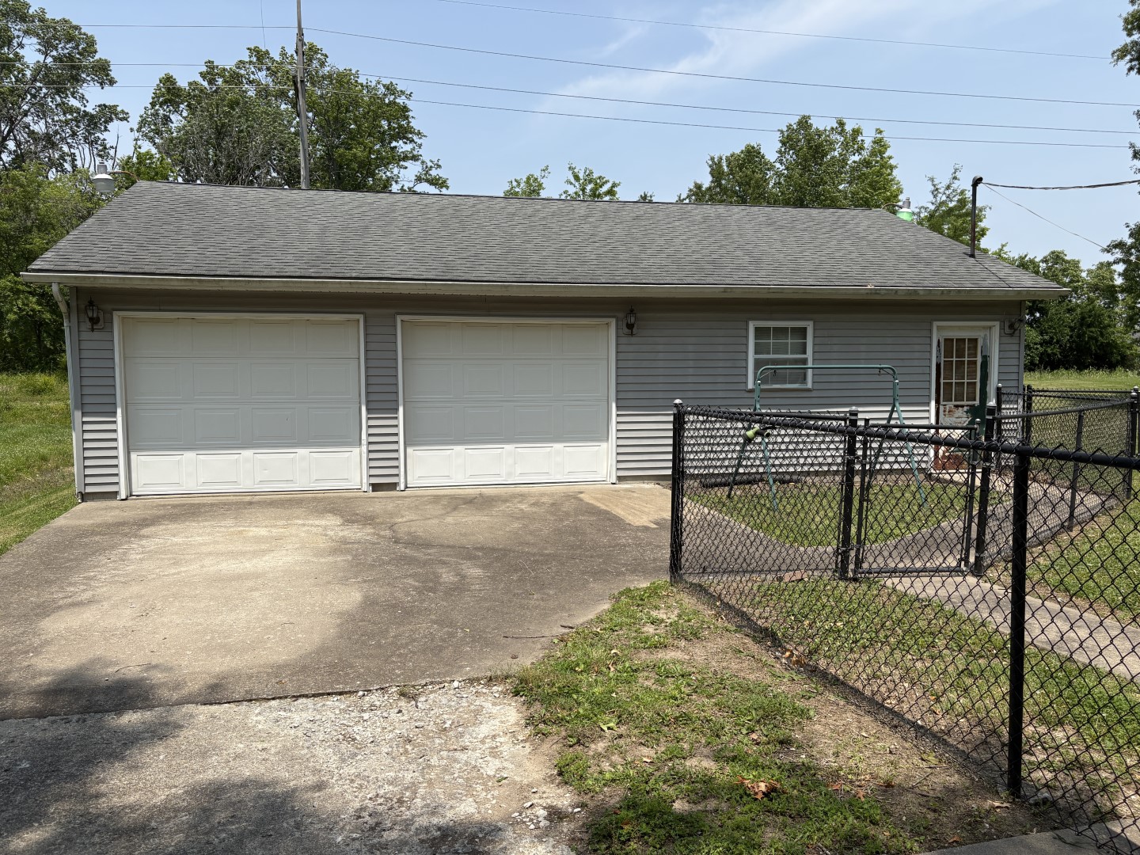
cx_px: 570
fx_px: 856
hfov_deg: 67.3
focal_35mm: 26
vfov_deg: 53.1
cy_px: 428
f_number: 1.6
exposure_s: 1/3831
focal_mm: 5.96
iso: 50
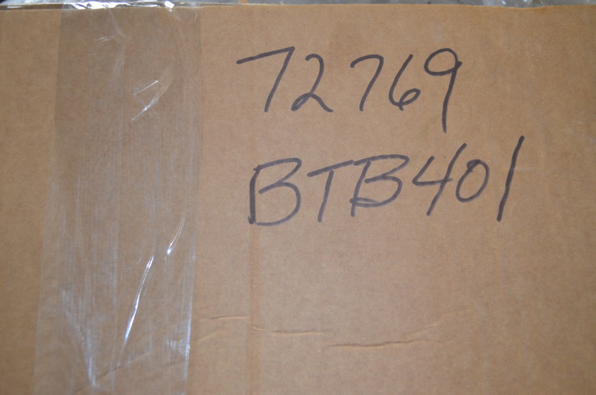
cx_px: 298
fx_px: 545
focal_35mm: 33
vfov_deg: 39.8
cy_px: 198
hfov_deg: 57.3
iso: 900
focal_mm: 22
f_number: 4
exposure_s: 1/60
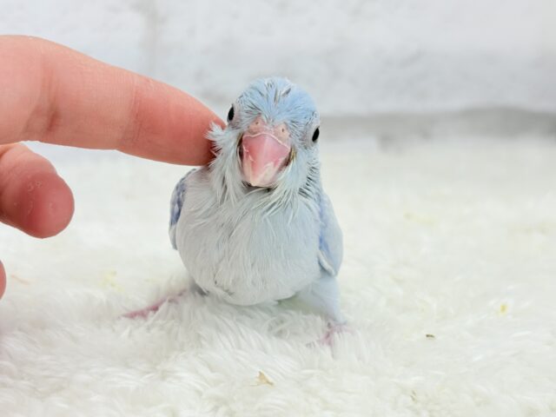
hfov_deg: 36.8
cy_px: 208
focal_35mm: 52
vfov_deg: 28.0
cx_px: 278
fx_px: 835
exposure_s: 1/100
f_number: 1.6
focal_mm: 5.96
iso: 64
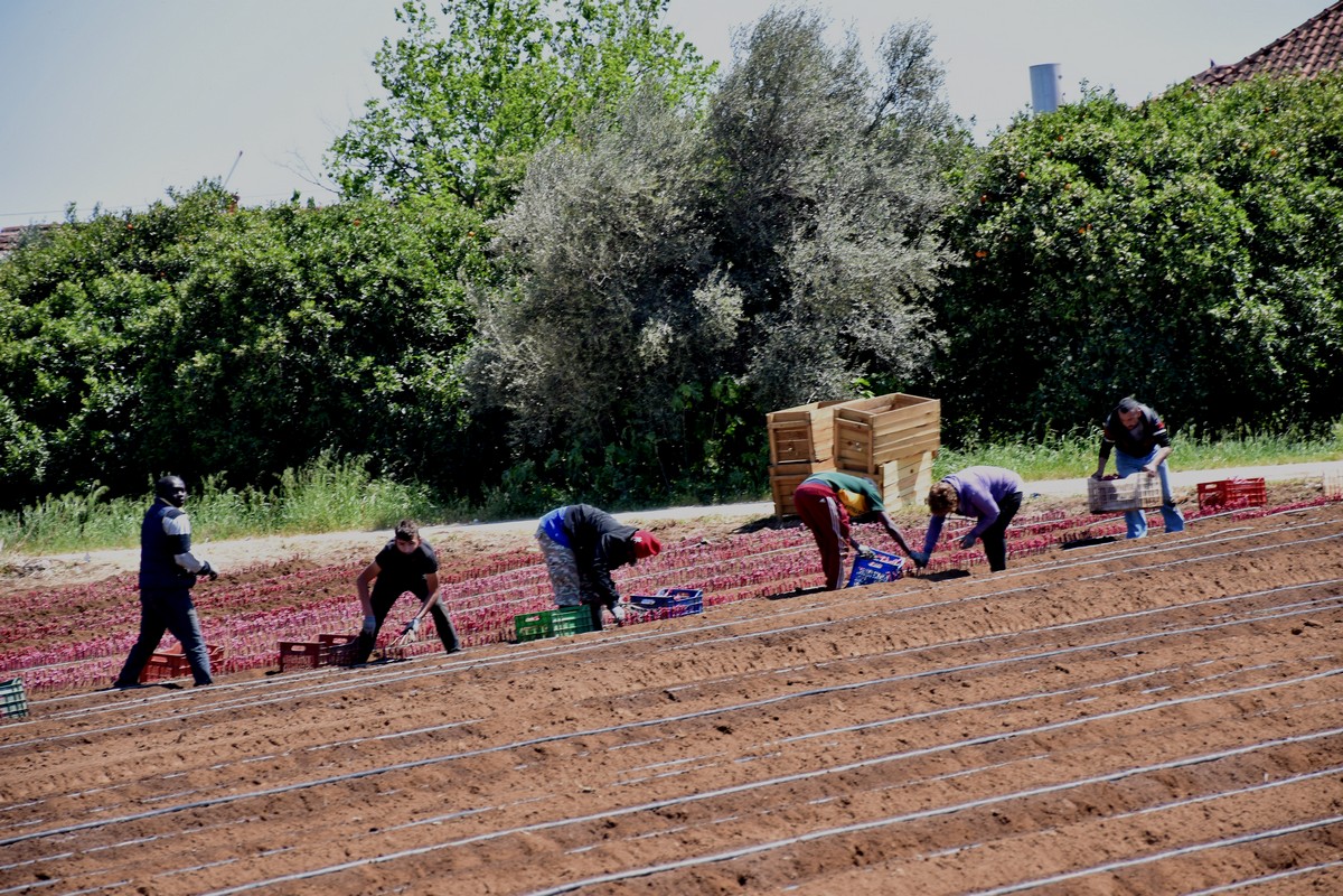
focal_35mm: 168
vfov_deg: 8.2
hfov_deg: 12.2
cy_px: 448
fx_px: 6267
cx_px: 672
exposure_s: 1/125
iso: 100
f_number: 5.6
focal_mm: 112
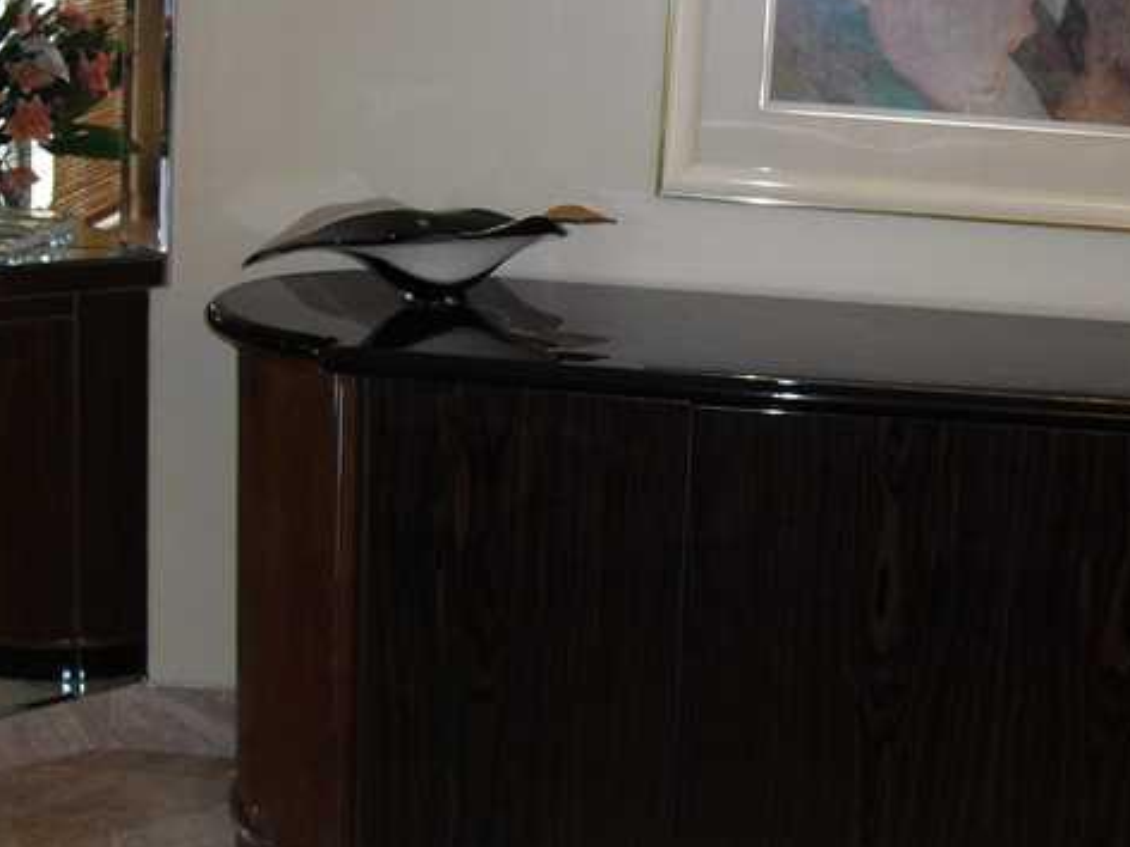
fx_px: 1991
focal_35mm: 61
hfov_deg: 31.1
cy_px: 273
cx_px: 855
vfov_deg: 23.9
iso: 200
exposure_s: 1/60
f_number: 3.1
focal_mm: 6.3
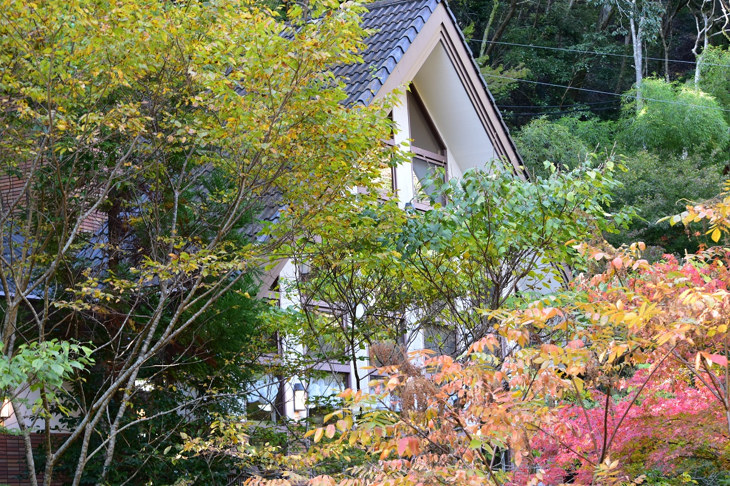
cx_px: 365
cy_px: 243
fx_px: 1673
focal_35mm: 82
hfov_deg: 24.6
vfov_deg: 16.6
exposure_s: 1/40
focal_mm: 55
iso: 400
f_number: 7.1
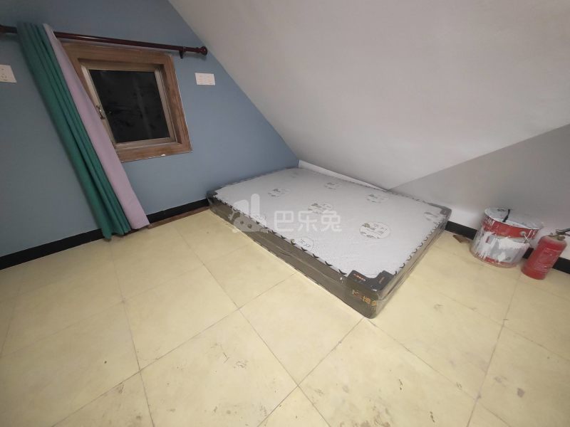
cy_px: 214
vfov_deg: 89.9
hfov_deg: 106.2
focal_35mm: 13
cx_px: 285
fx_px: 214
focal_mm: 1.76
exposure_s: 1/33
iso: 640
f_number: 2.2
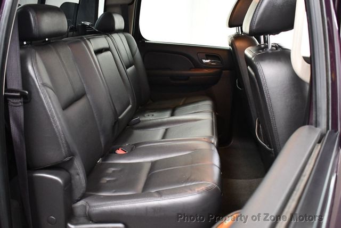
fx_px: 341
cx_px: 170
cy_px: 114
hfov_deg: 53.1
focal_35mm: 36
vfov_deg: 36.9
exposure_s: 1/60
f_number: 3.5
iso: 3600
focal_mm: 18
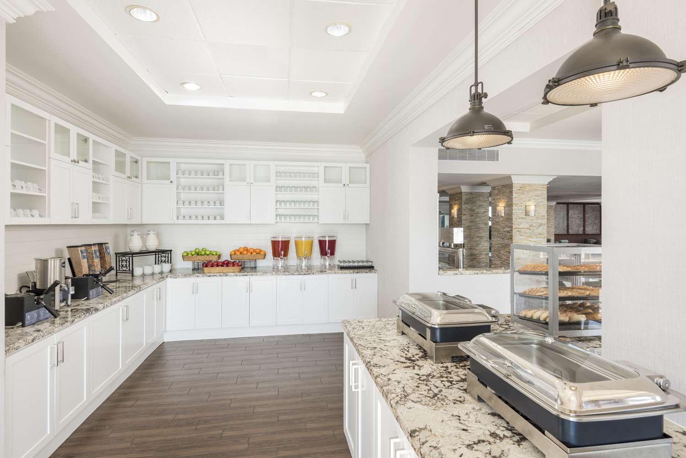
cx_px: 343
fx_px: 362
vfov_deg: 64.6
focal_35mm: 19
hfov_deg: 86.9
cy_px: 229
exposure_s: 1/15
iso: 160
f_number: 10
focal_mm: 19
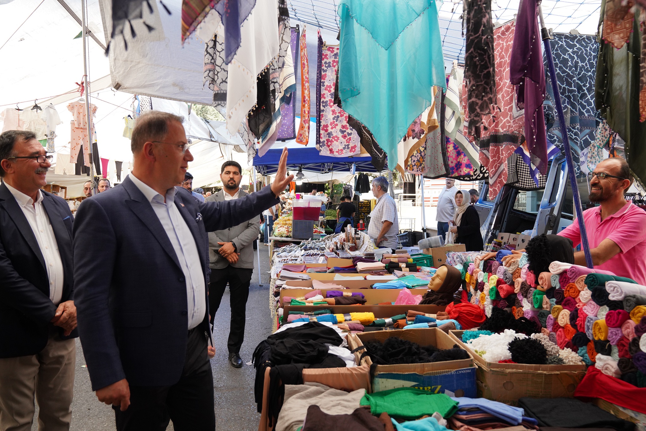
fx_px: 538
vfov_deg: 43.6
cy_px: 214
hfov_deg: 61.9
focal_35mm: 30
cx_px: 313
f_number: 5
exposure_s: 1/320
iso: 1250
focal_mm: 29
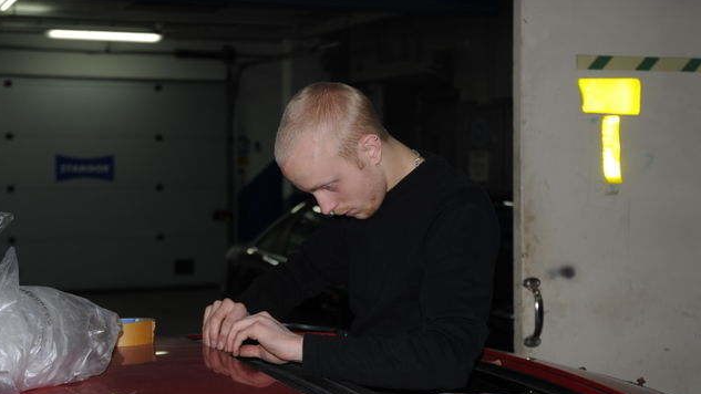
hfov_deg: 29.0
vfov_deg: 16.5
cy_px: 233
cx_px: 348
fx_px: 1357
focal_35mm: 73
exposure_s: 1/60
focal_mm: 46
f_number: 4.5
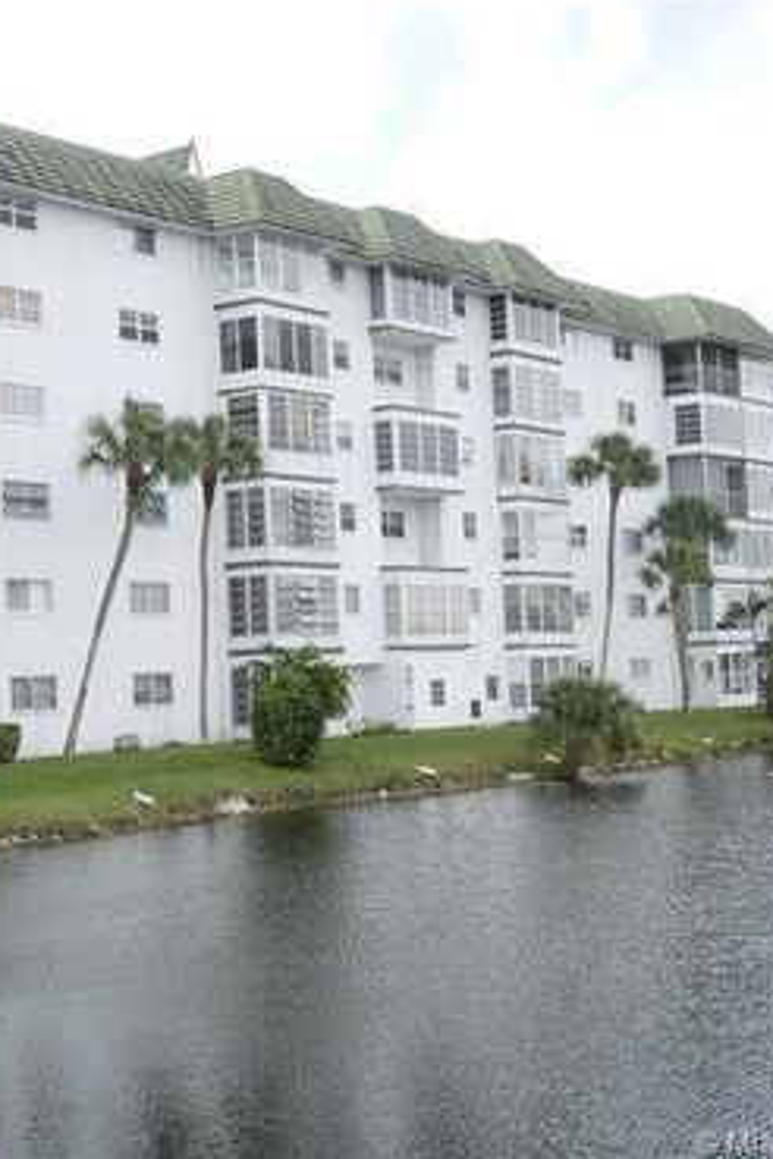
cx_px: 245
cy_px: 575
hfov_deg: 21.8
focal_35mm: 62
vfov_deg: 32.4
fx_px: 1997
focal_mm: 22
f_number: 5
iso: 200
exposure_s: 1/320
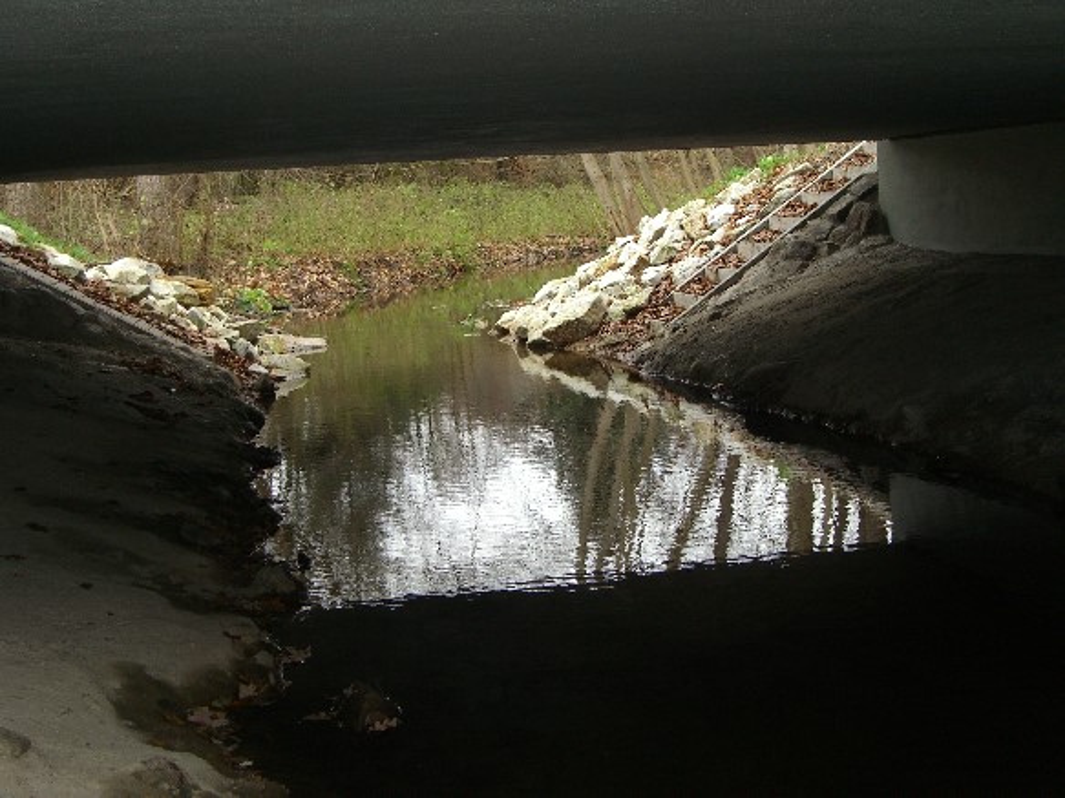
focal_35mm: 57
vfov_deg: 25.7
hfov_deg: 33.8
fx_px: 1753
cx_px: 532
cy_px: 399
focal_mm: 11.8
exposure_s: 1/60
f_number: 3.6
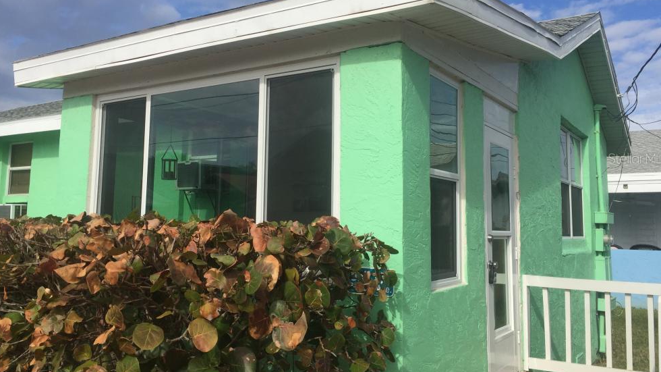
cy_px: 158
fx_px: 578
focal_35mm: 33
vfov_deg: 35.6
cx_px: 326
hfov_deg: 59.5
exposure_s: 1/3049
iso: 32
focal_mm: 4.15
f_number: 2.2
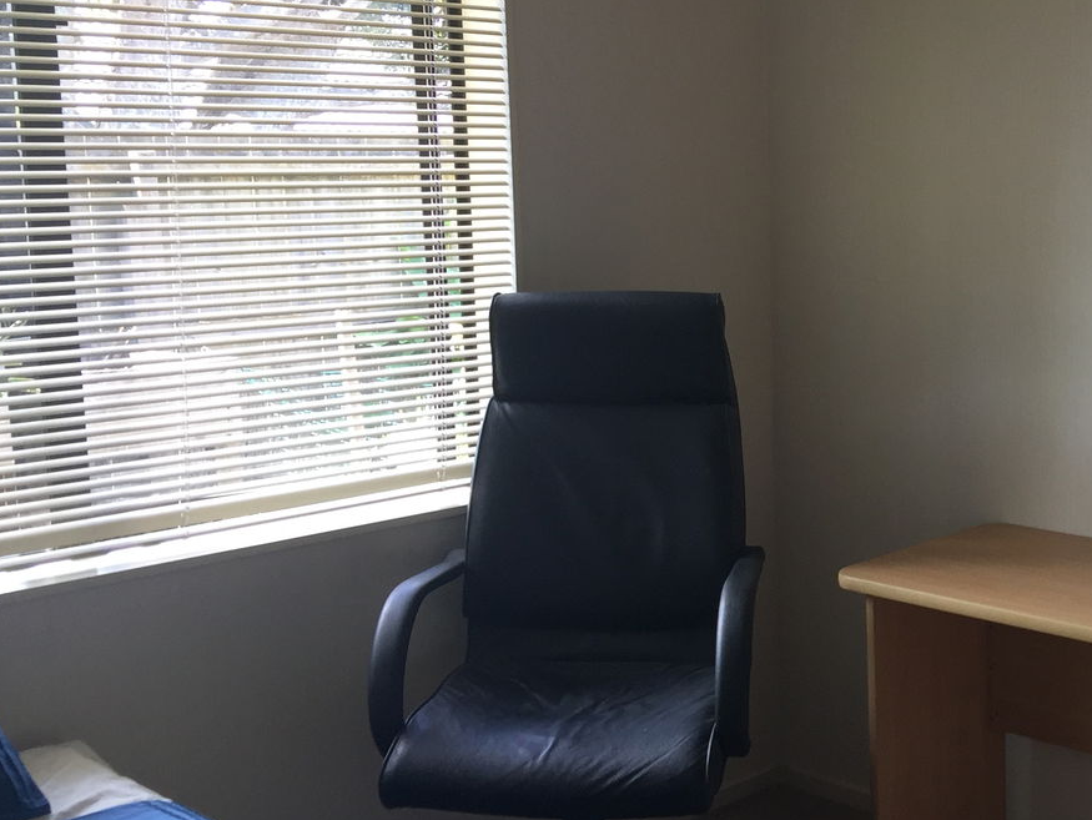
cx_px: 970
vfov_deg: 27.5
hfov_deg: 34.3
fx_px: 1673
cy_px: 456
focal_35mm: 53
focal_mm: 4.15
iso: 50
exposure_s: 1/100
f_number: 2.2
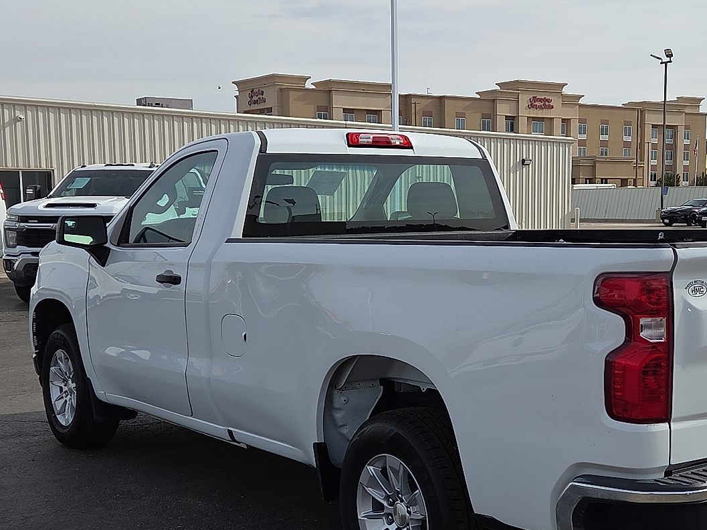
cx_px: 482
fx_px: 1082
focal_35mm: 53
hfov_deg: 35.8
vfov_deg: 27.4
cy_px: 335
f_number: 1.8
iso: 77
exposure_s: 1/10000
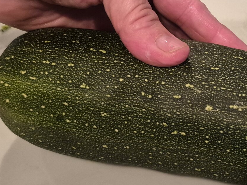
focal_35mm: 70
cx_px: 180
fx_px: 500
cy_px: 102
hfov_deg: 27.5
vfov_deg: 21.0
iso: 1000
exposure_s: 1/120
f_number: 1.8
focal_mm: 5.4
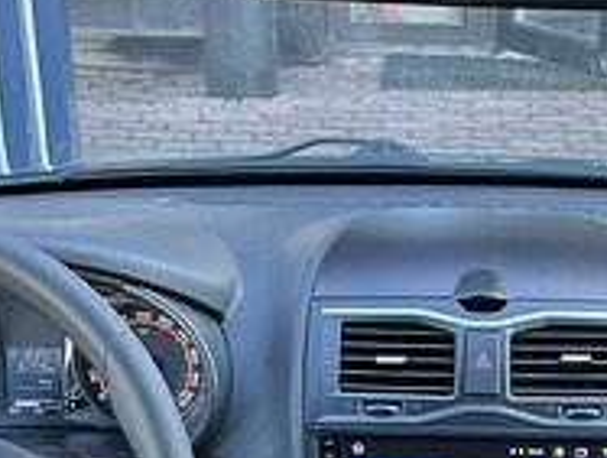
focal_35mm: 76
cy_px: 541
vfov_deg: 18.5
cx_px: 409
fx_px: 1335
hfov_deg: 25.5
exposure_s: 1/121
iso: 64
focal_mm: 5.7
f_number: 1.5
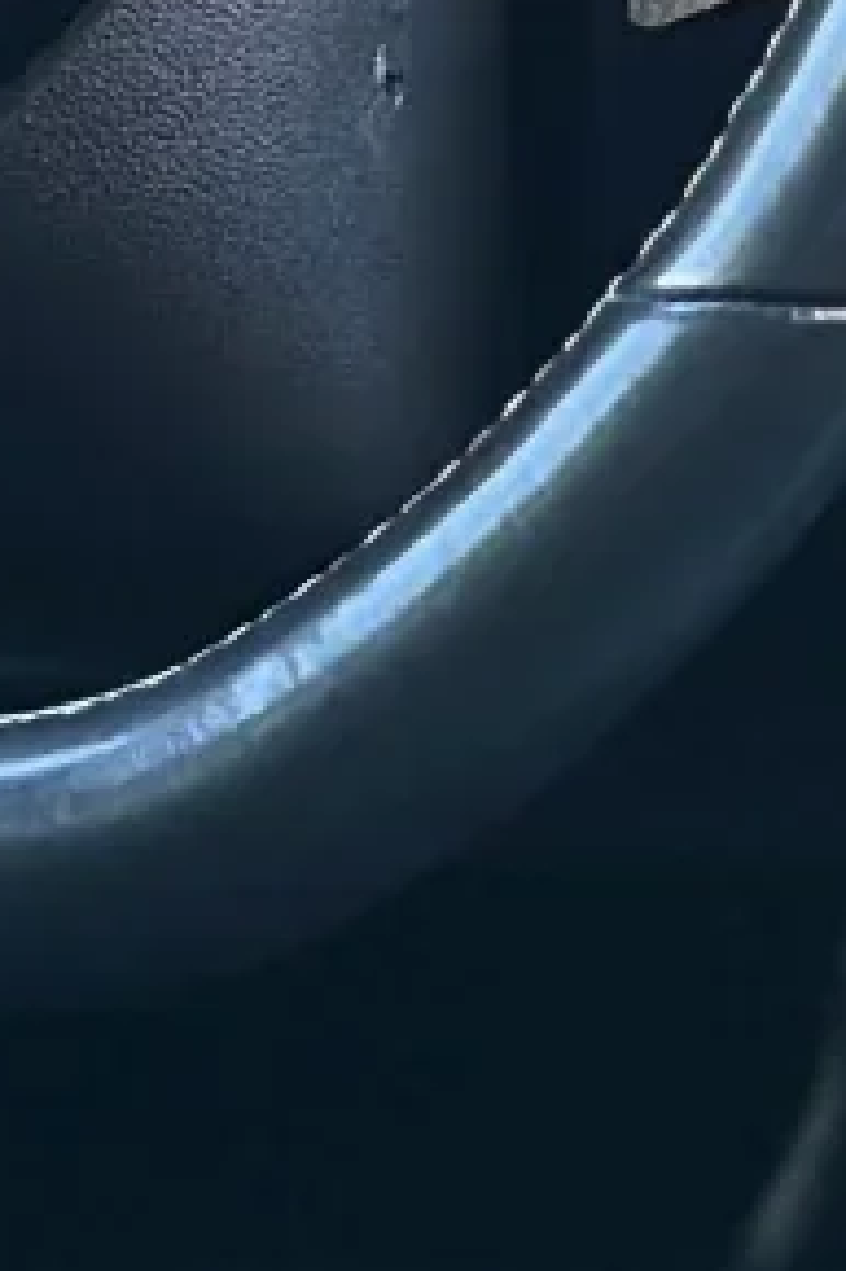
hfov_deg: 4.1
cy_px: 57
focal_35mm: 331
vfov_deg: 6.2
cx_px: 991
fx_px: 11681
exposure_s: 1/60
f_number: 1.78
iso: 320
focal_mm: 6.86
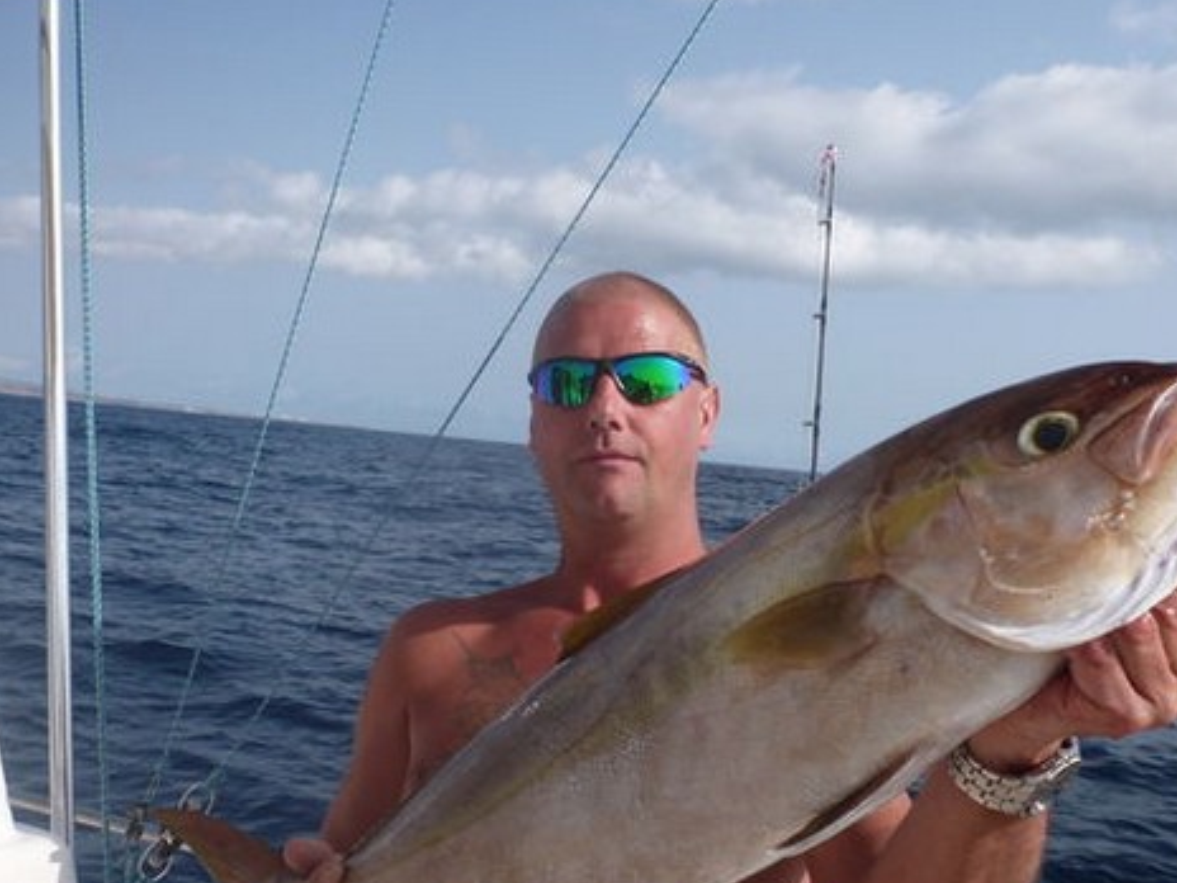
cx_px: 581
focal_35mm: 38
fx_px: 1292
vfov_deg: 37.5
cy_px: 546
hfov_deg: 49.0
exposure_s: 1/1000
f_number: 3.3
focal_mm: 4.9
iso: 100
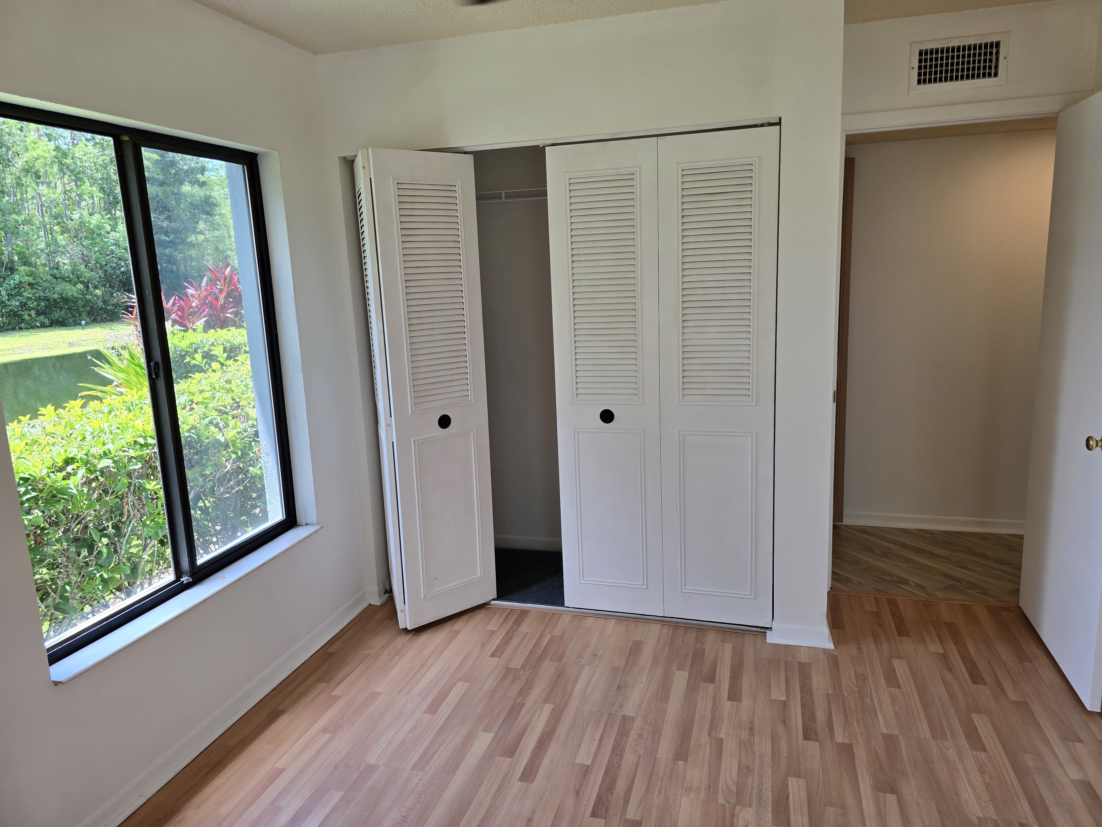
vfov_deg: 58.9
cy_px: 414
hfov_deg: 73.9
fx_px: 732
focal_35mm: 23
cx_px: 551
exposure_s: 1/120
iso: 25
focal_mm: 6.3
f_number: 1.7
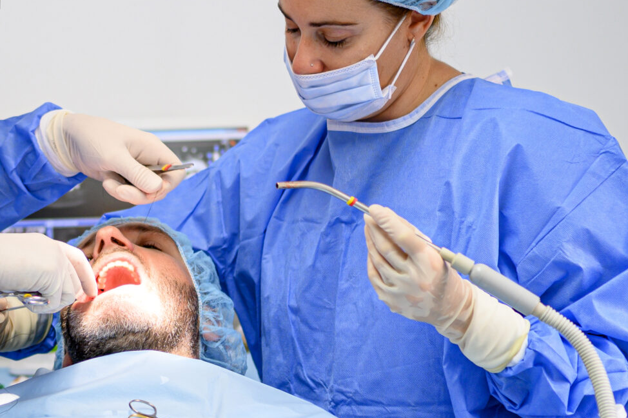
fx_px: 1604
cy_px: 112
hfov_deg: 21.7
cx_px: 62
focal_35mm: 92
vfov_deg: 14.8
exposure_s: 1/250
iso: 160
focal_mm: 35
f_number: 1.8
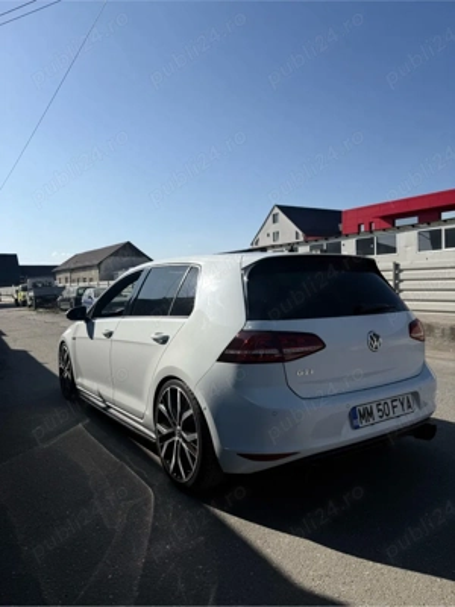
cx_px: 228
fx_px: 421
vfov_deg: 71.6
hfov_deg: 56.8
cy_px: 304
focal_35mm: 24
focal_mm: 6.76
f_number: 1.78
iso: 80
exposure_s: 1/7353
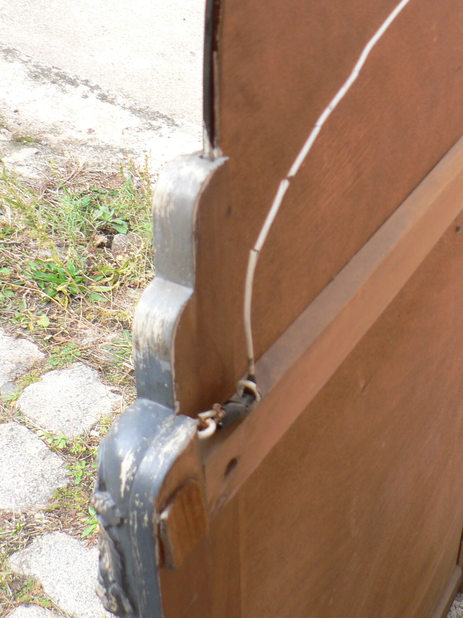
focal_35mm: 54
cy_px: 233
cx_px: 317
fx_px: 963
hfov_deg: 26.8
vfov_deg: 35.4
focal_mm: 6
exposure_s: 1/50
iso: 80
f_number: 2.8
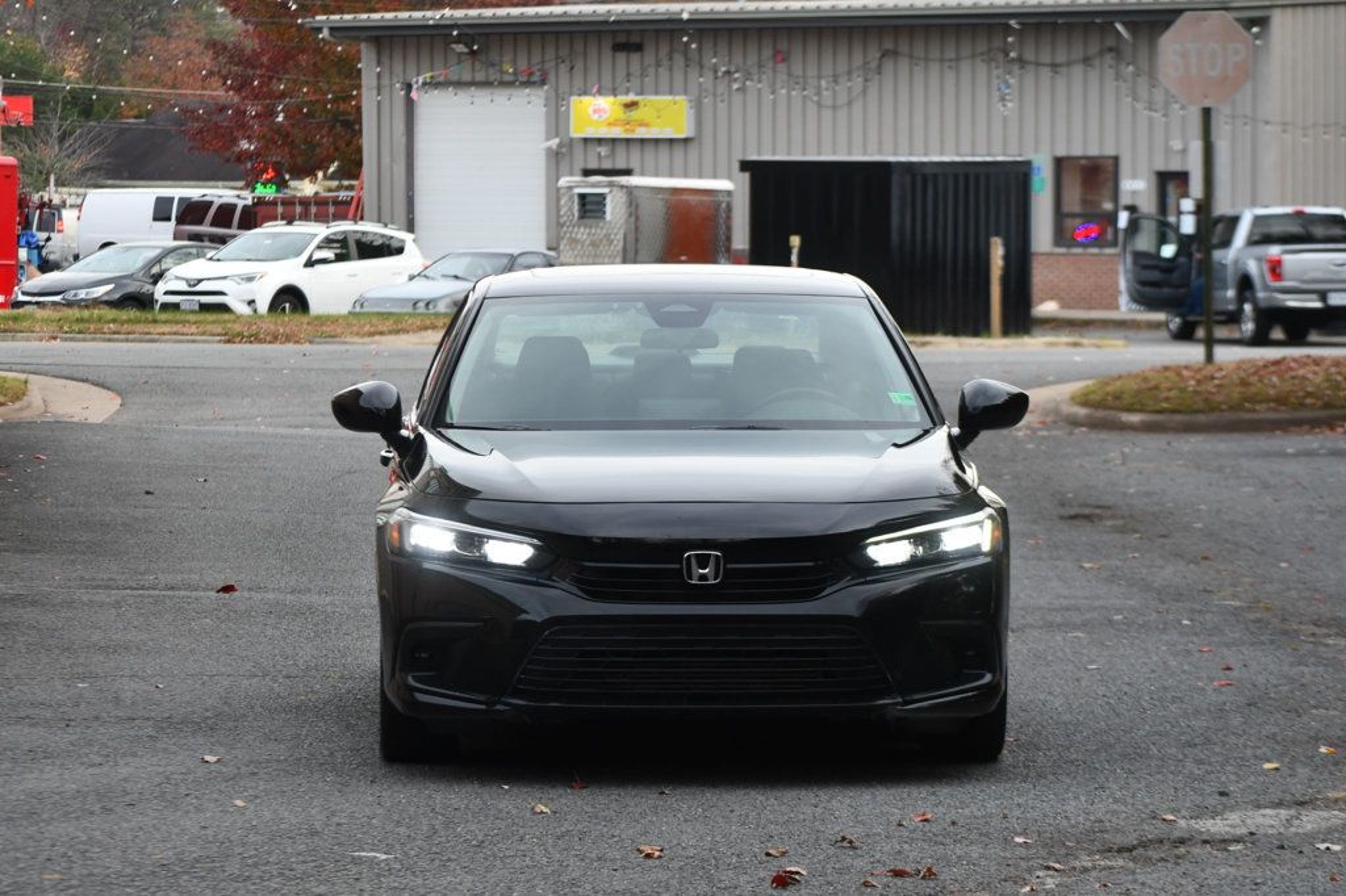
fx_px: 5046
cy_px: 448
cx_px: 673
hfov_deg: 15.2
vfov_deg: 10.2
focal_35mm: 135
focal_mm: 90
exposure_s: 1/250
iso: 400
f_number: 5
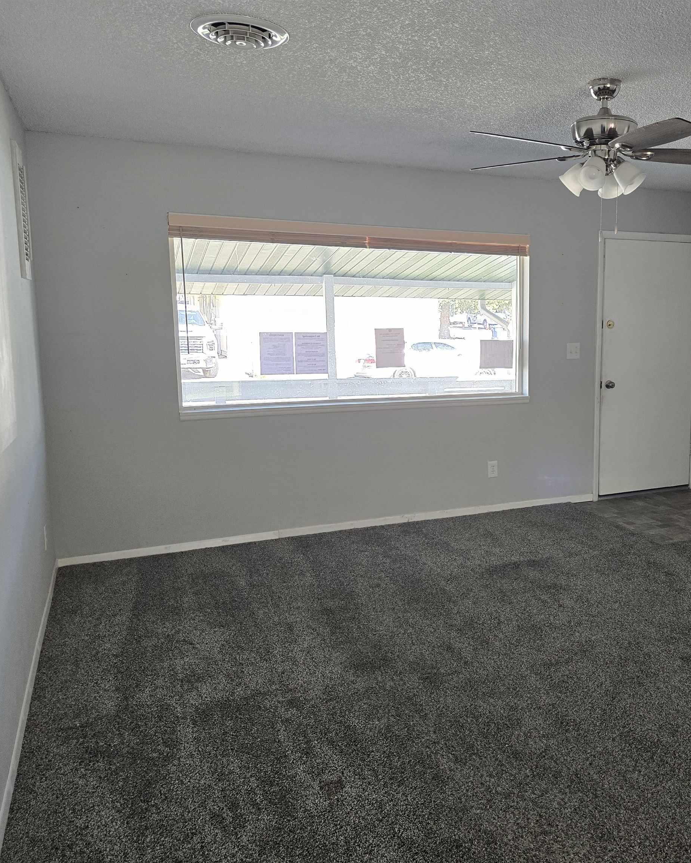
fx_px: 767
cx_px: 504
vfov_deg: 58.8
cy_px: 432
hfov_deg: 47.0
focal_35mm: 30
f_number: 1.7
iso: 200
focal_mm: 6.3
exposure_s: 1/180
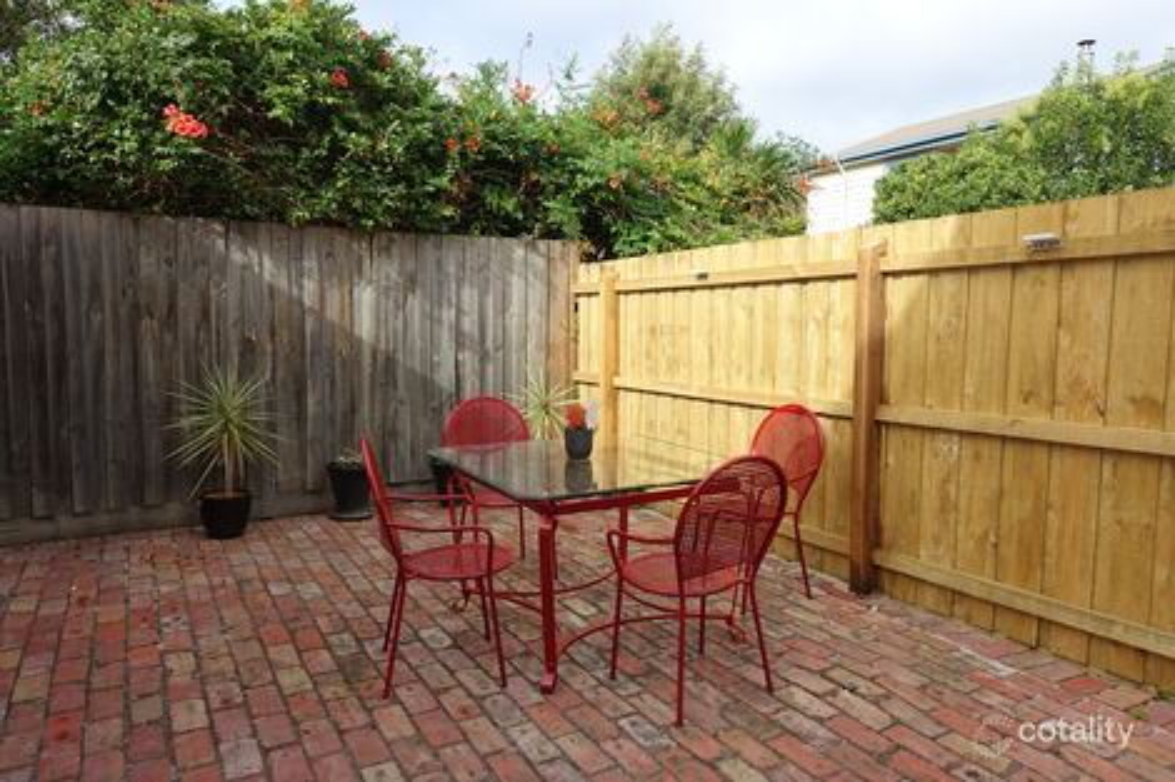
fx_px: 783
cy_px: 391
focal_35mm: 24
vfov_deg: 53.1
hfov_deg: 73.8
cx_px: 588
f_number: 4
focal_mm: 8.8
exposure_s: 1/400
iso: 125
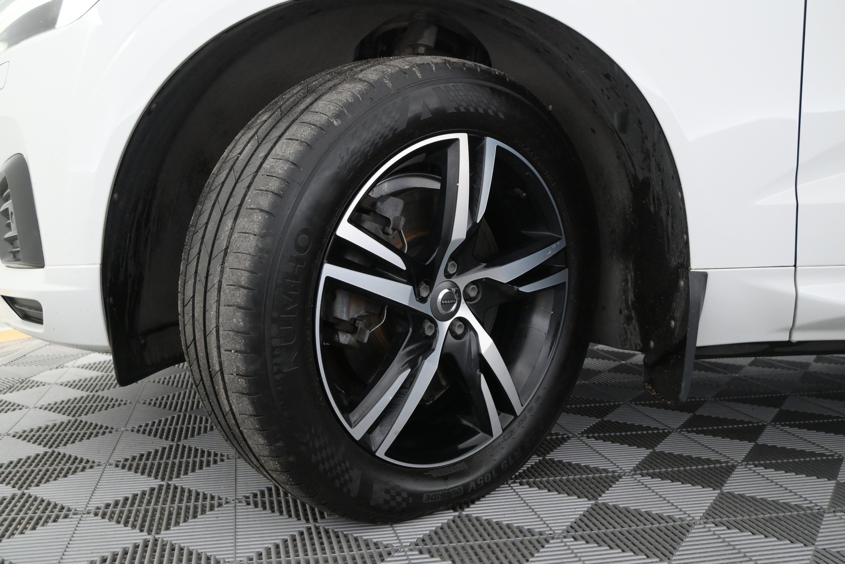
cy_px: 282
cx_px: 422
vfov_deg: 39.1
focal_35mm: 34
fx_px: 792
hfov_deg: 56.1
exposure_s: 1/100
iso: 2500
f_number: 5
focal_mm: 22.5
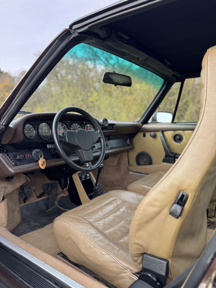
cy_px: 144
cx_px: 108
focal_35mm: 24
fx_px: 200
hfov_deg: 56.8
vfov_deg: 71.6
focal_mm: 6.76
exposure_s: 1/230
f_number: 1.78
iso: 64
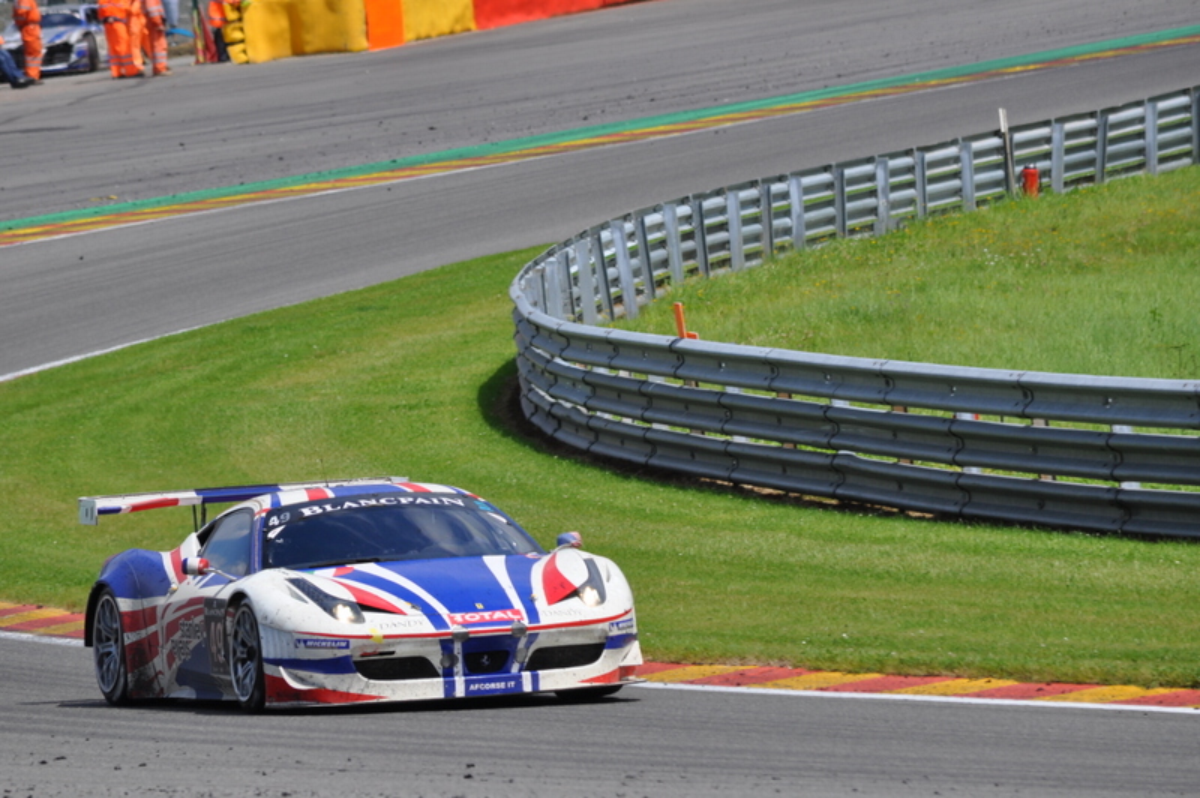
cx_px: 600
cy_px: 399
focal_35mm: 450
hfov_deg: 4.6
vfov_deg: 3.0
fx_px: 14987
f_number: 9
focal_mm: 300
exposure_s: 1/1250
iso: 320
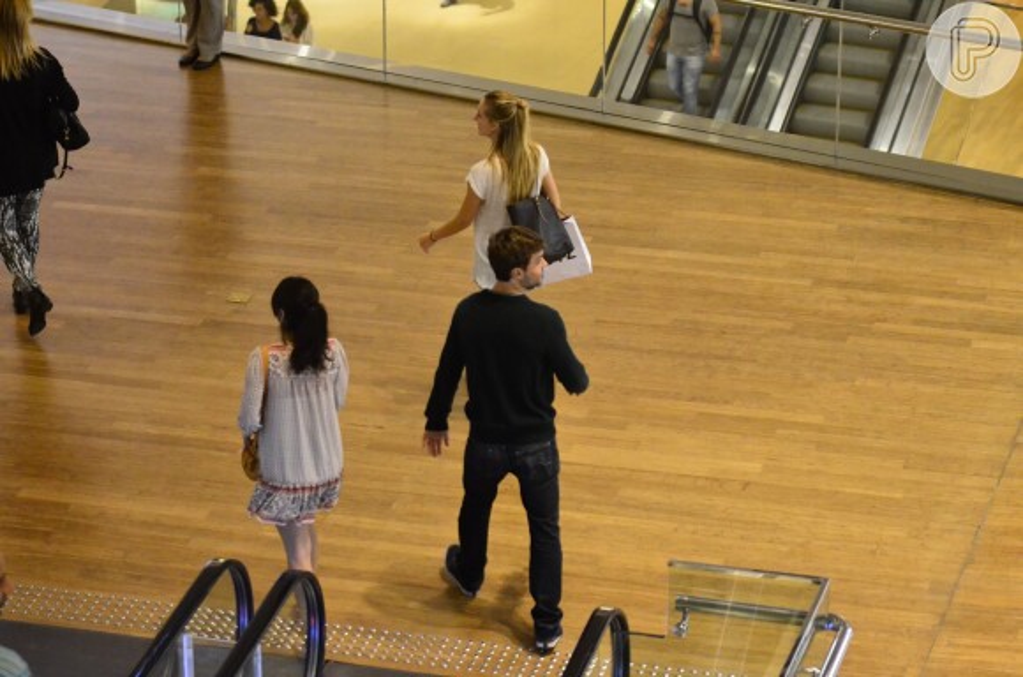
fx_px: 3488
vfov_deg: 11.1
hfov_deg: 16.7
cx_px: 512
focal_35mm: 123
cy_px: 338
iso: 4000
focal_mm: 82
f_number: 2.8
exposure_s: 1/160
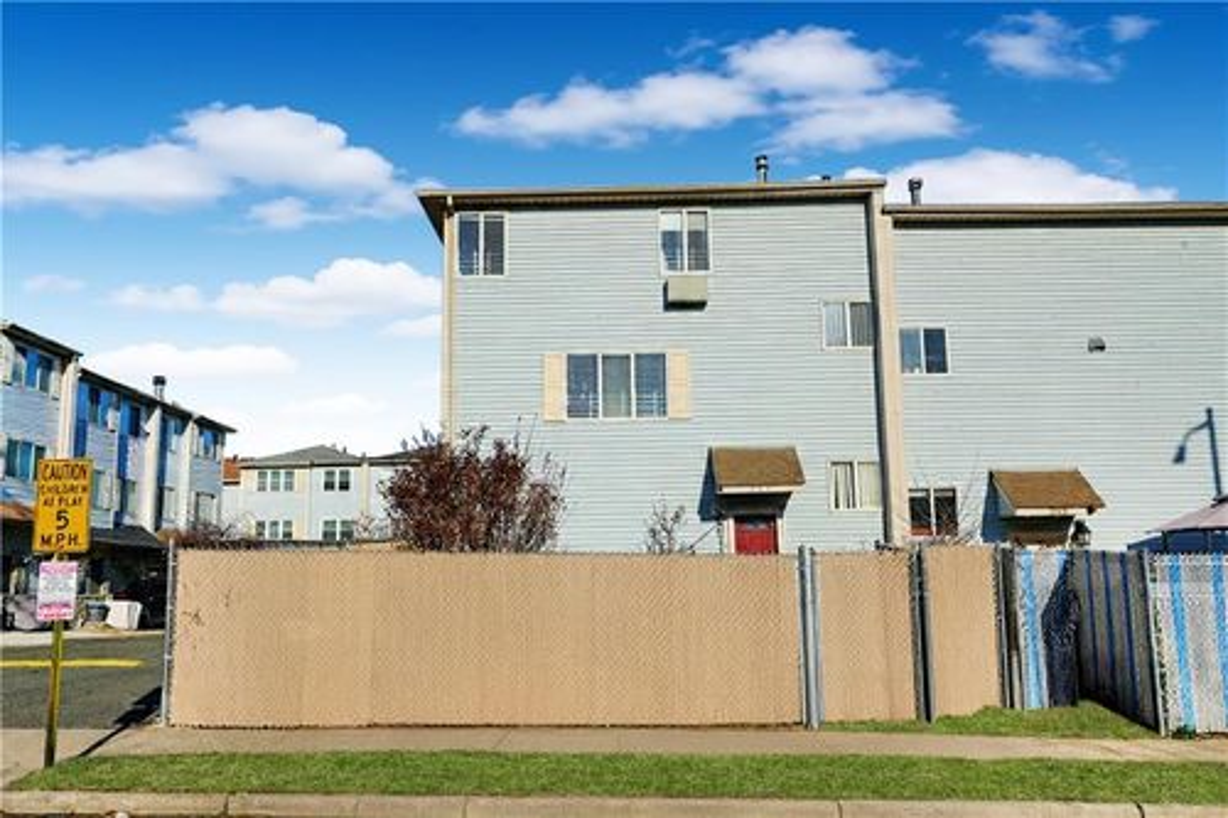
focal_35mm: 30
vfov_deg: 43.6
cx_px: 614
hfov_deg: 61.9
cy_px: 409
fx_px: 1023
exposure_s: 1/500
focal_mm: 30
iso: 100
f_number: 10
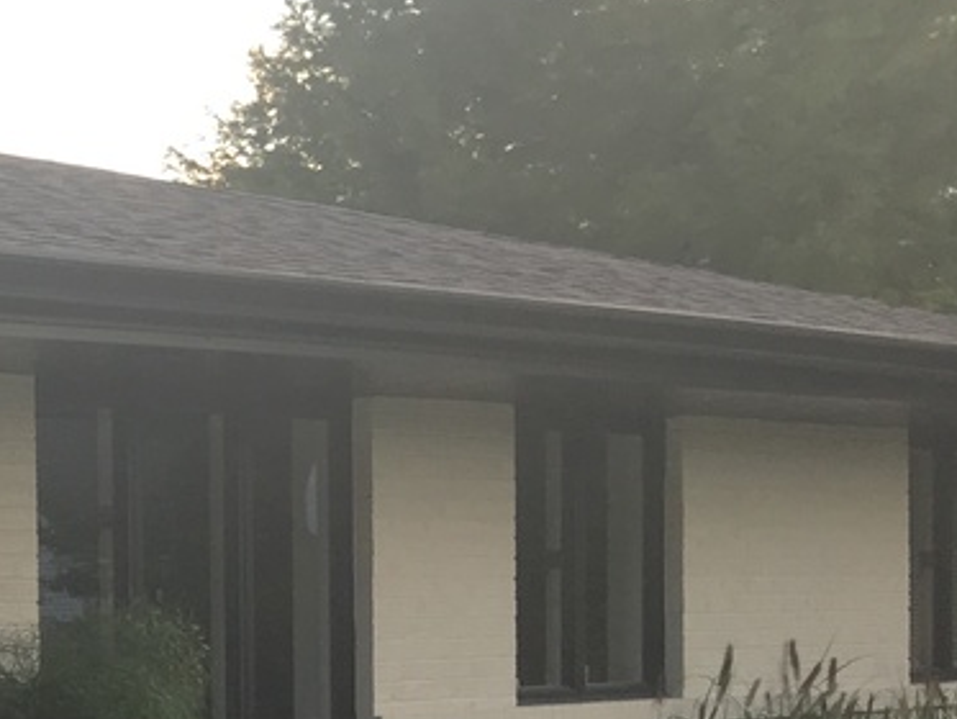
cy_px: 901
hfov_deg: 15.0
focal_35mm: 112
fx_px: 3097
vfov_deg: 12.8
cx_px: -826
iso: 25
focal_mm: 4.15
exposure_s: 1/212
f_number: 2.2
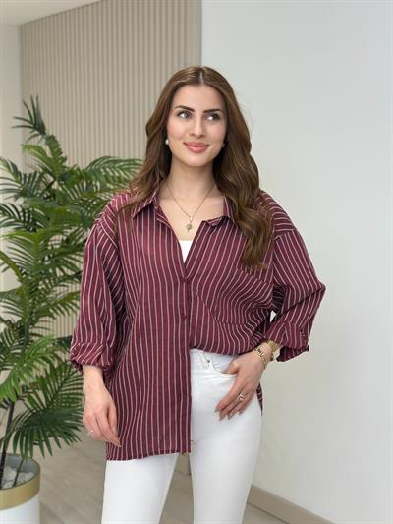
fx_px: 726
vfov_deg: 39.6
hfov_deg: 30.3
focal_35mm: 48
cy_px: 262
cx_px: 196
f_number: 1.78
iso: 80
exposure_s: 1/227
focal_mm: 6.86
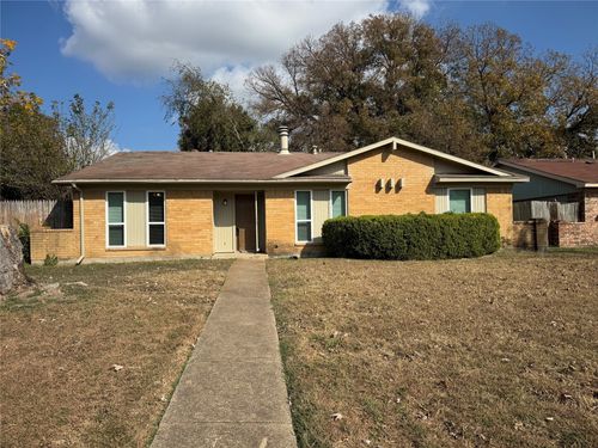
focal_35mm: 24
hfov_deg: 71.6
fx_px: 415
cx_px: 299
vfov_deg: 56.8
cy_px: 224
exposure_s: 1/6410
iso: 80
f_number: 1.78
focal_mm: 6.76
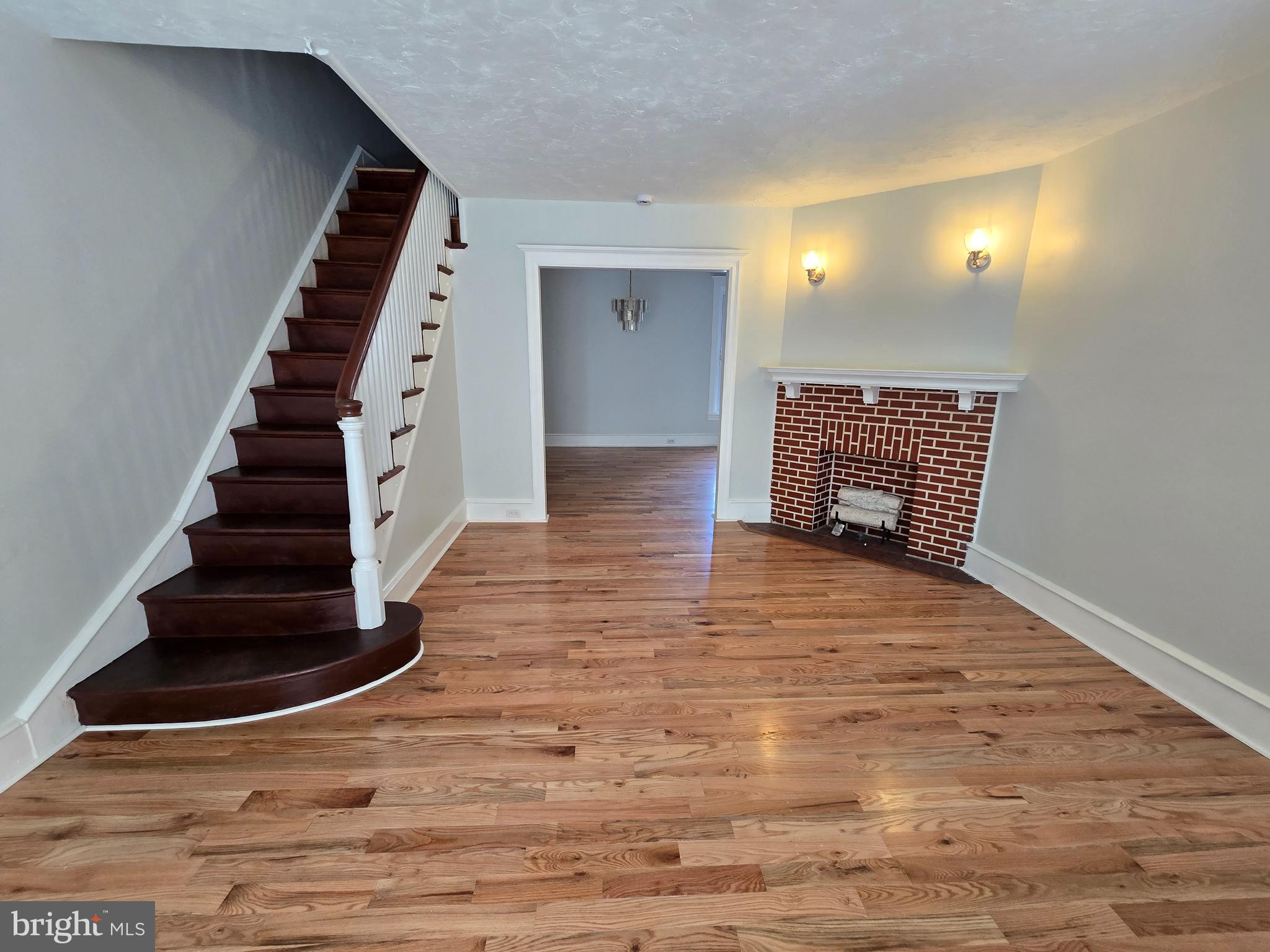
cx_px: 635
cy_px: 476
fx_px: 477
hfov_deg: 106.2
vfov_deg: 89.9
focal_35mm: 13
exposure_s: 1/60
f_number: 2.2
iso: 125
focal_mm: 2.2
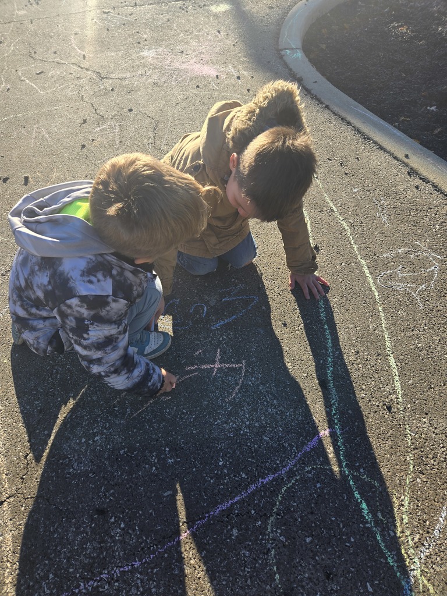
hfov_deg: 58.9
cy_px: 298
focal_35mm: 23
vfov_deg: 73.9
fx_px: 396
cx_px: 224
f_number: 1.8
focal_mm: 5.4
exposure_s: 1/746
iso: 25
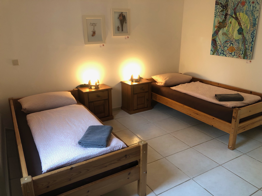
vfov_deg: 49.7
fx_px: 212
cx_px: 131
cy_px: 98
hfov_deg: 63.4
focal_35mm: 28
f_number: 1.8
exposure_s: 1/14
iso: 100
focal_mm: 4
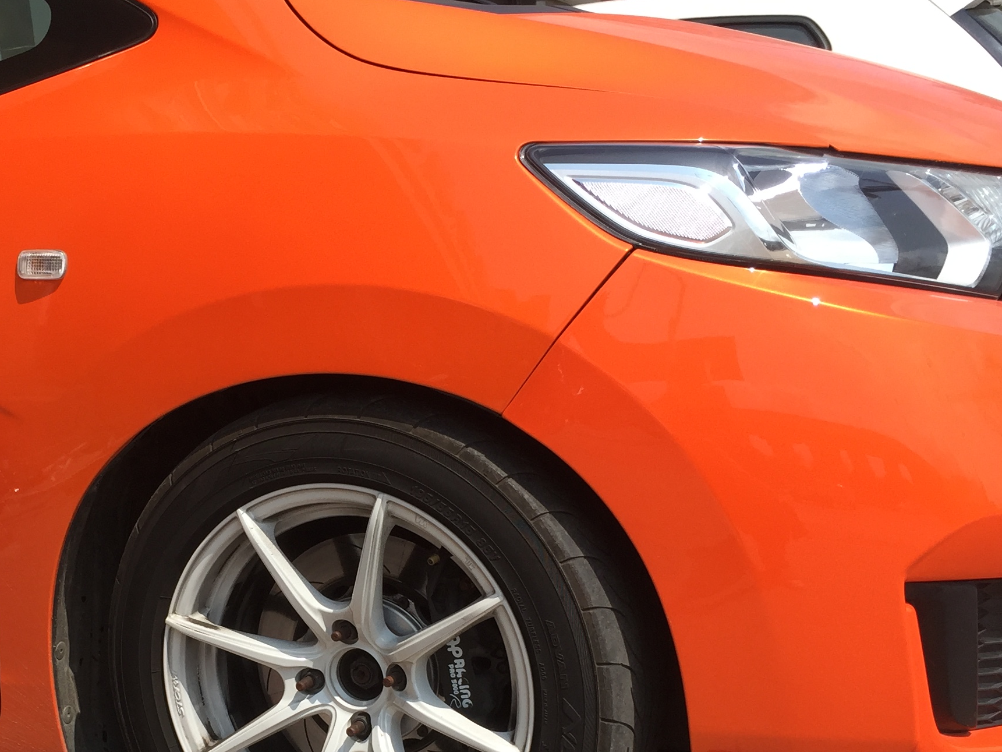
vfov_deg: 25.8
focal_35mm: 55
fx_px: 1592
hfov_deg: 34.4
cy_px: 654
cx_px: 291
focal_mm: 4.15
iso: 32
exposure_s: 1/1721
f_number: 2.2
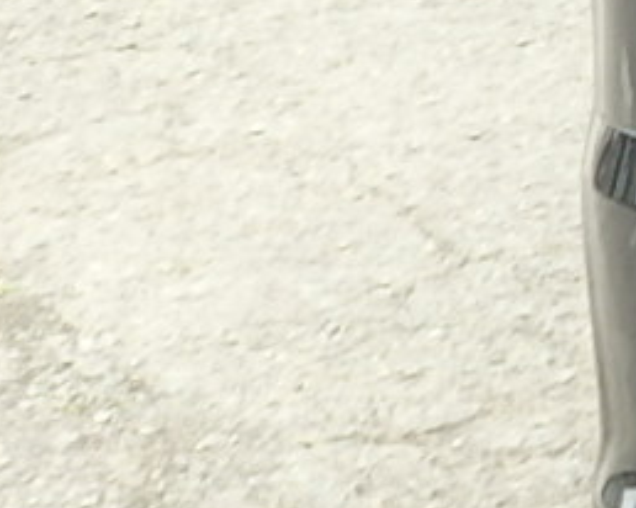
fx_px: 5060
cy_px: -703
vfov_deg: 5.5
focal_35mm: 269
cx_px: 2191
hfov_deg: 6.3
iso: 125
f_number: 3.6
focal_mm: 6.6
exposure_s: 1/40
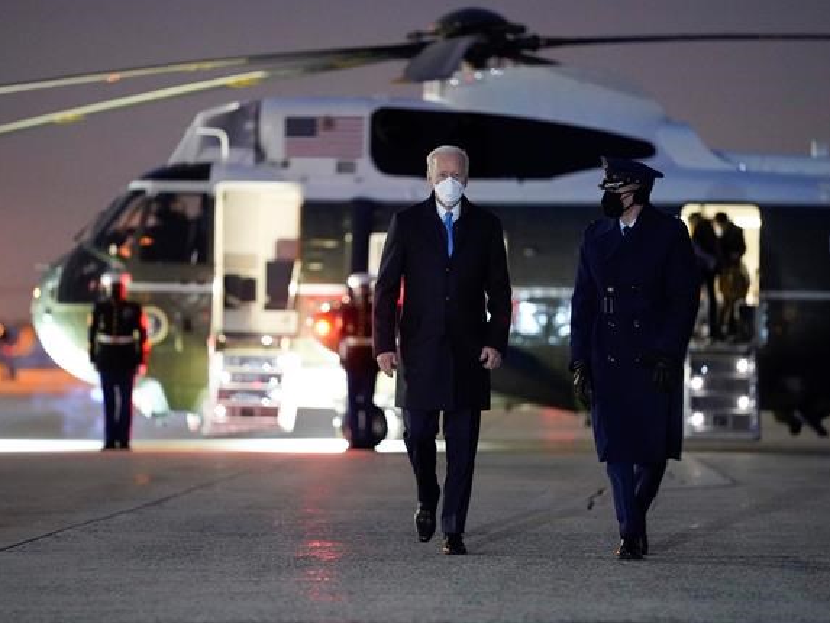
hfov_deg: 9.1
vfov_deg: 6.8
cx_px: 419
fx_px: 5228
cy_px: 312
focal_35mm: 218
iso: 10000
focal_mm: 200
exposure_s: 1/40
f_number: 2.8
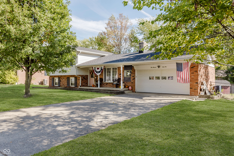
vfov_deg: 51.3
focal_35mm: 25
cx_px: 117
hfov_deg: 71.5
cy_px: 78
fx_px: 163
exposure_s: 1/1000
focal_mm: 25
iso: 320
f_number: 5.6
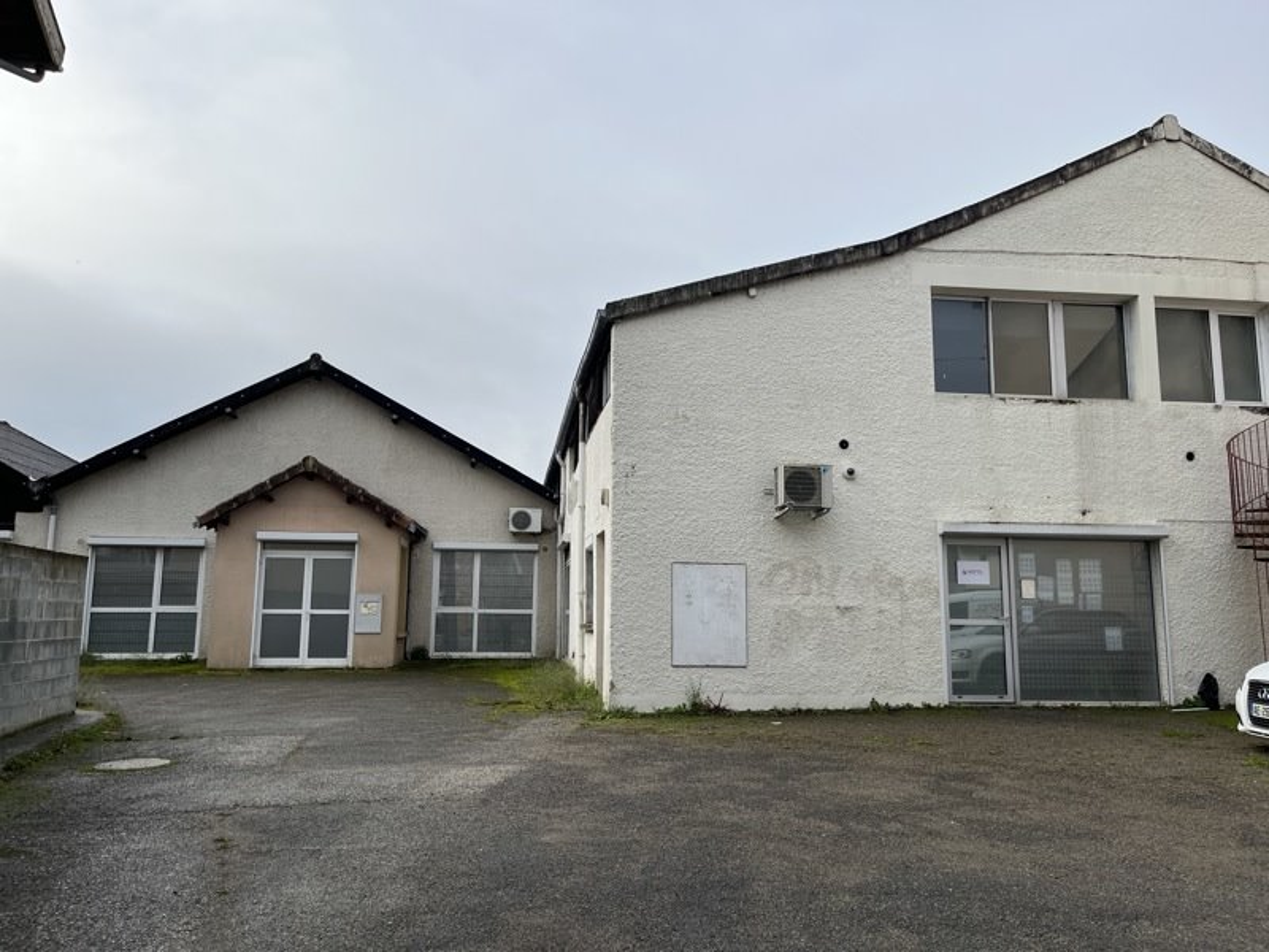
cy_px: 476
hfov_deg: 67.3
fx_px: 953
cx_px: 634
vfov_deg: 53.1
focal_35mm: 26
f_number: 1.6
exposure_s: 1/2268
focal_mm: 5.1
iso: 50
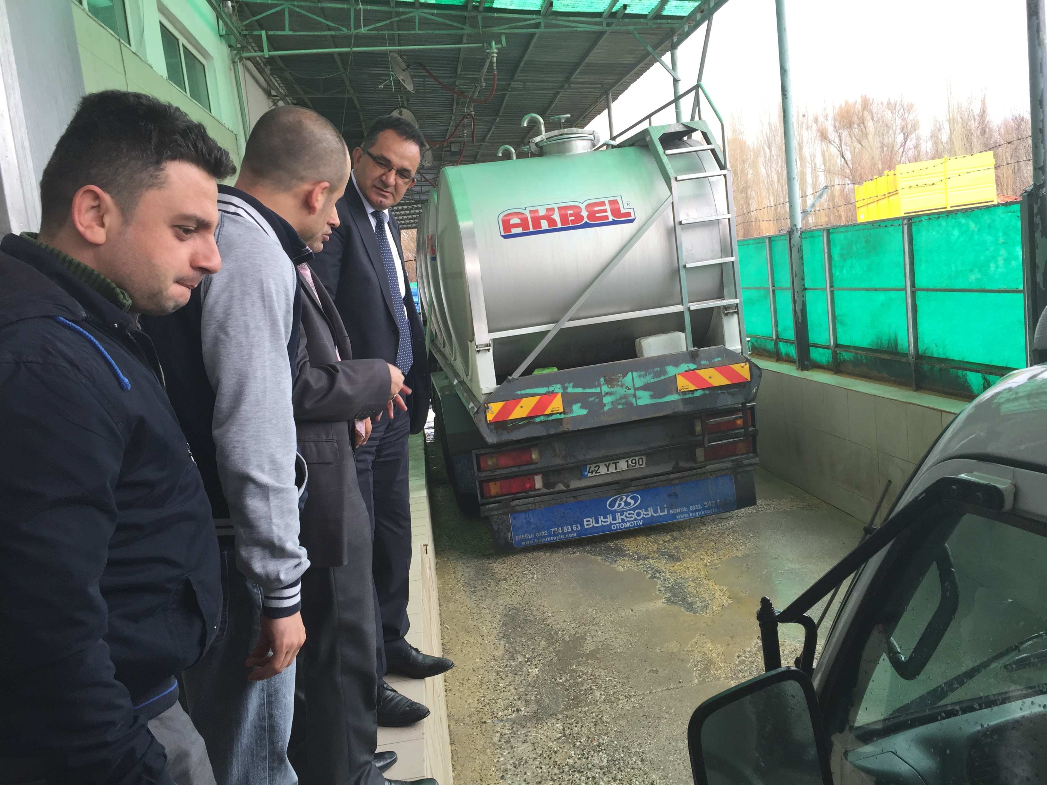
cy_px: 392
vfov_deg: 48.2
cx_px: 524
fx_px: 877
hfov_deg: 61.7
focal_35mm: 29
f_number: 2.2
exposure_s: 1/60
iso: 40
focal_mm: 4.15
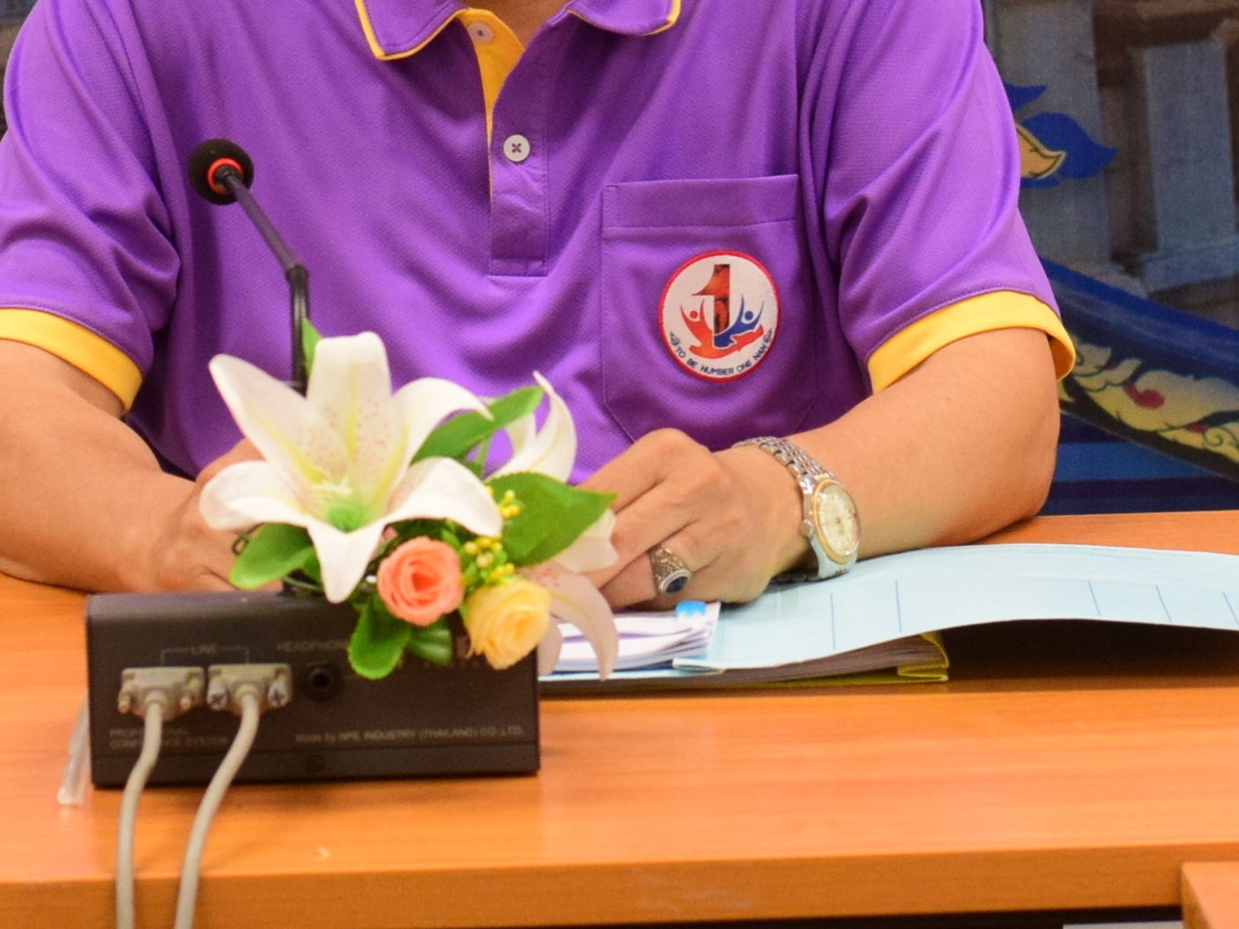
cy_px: -264
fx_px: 8197
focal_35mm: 229
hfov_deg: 8.6
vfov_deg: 6.4
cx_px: 499
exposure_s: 1/100
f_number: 4.5
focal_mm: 50
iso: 1250
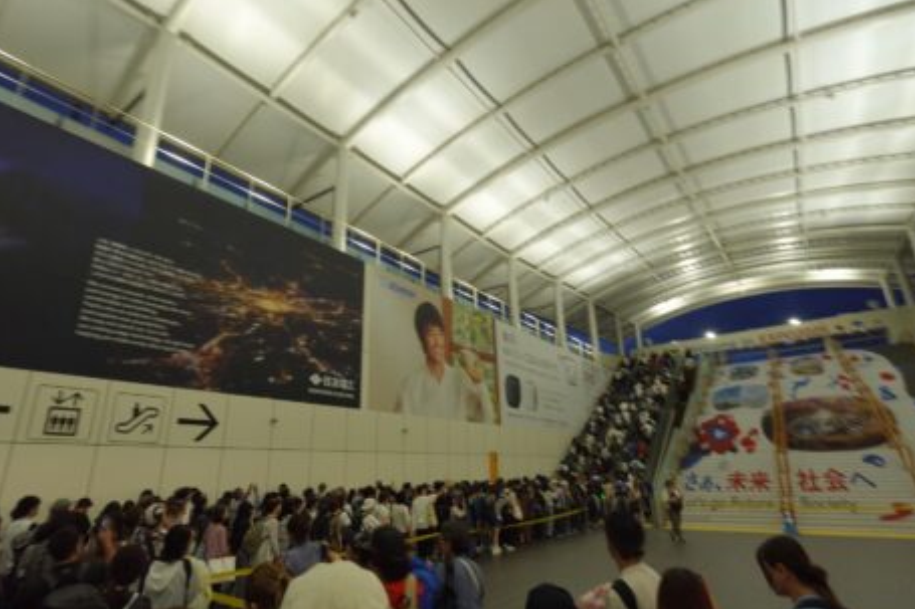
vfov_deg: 64.5
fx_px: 483
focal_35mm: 19
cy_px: 306
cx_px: 444
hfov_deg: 86.9
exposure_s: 1/40
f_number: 3.2
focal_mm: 6.9
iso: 160
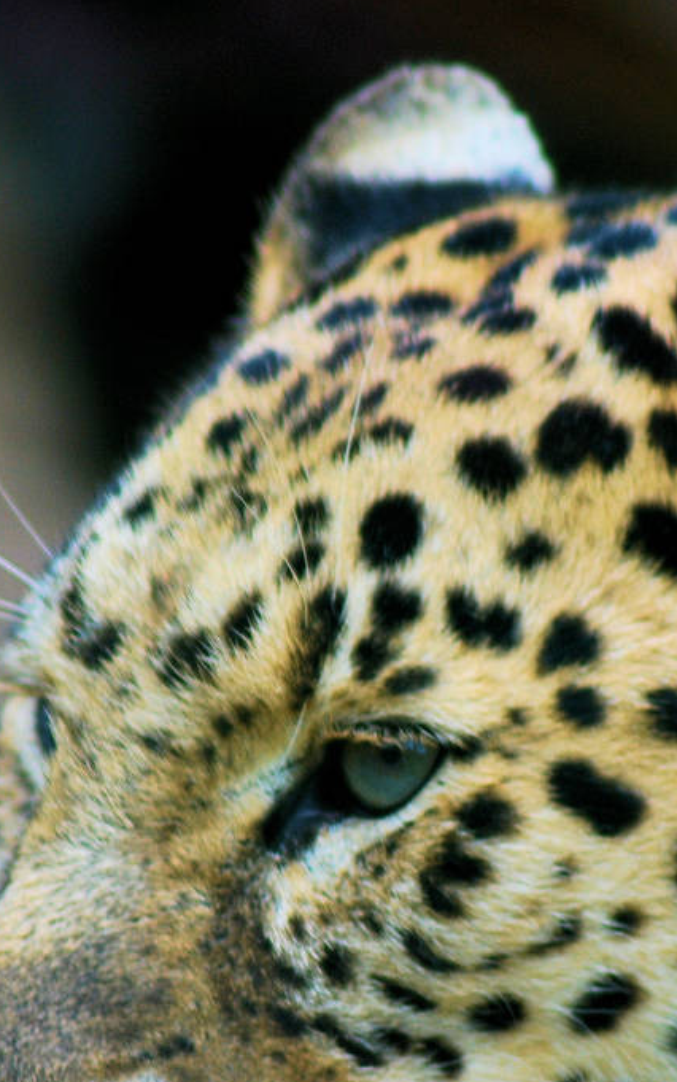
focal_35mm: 647
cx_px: 335
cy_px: 775
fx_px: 19088
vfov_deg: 3.2
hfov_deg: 2.0
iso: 200
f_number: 4.8
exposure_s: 1/200
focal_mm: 180
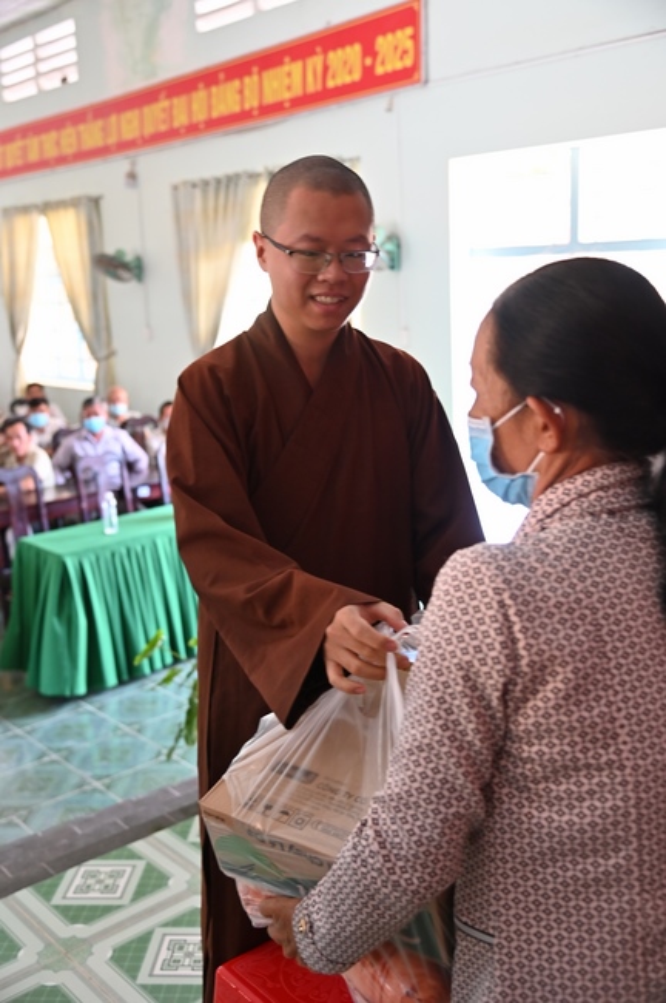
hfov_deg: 35.0
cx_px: 333
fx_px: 1057
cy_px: 502
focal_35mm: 38
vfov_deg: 50.7
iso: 800
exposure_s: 1/50
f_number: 4
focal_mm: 38
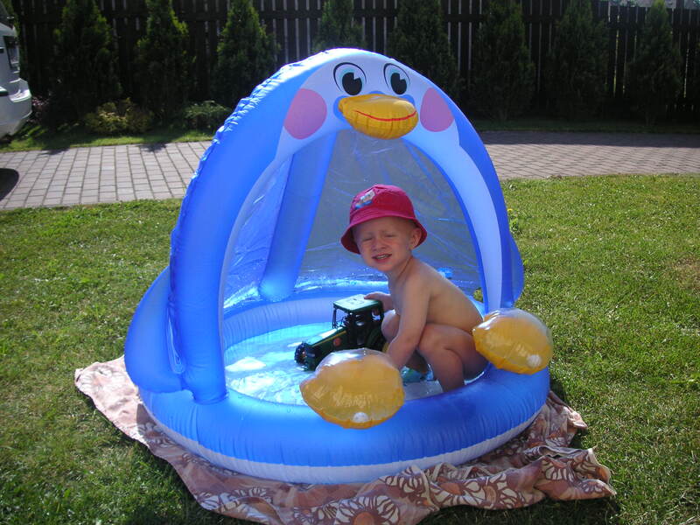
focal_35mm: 37
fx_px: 748
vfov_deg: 38.7
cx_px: 350
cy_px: 262
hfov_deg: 50.1
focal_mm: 6.1
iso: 50
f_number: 6.7
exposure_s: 1/180
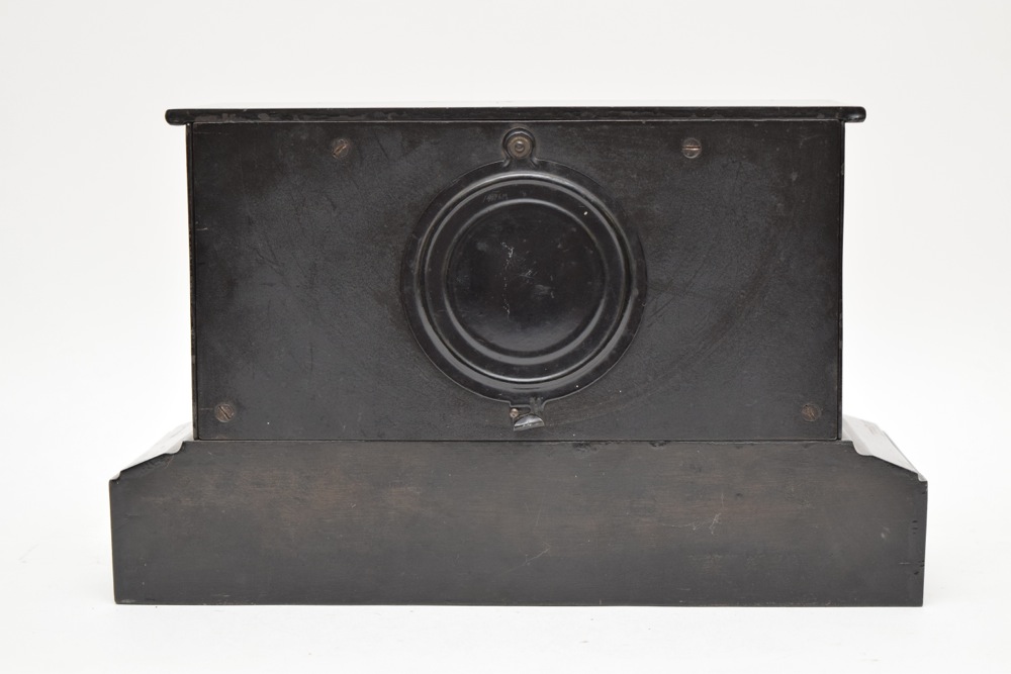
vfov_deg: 16.6
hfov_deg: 24.6
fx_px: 2317
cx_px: 506
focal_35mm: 82
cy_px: 337
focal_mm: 55
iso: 800
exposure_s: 1/100
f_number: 5.6
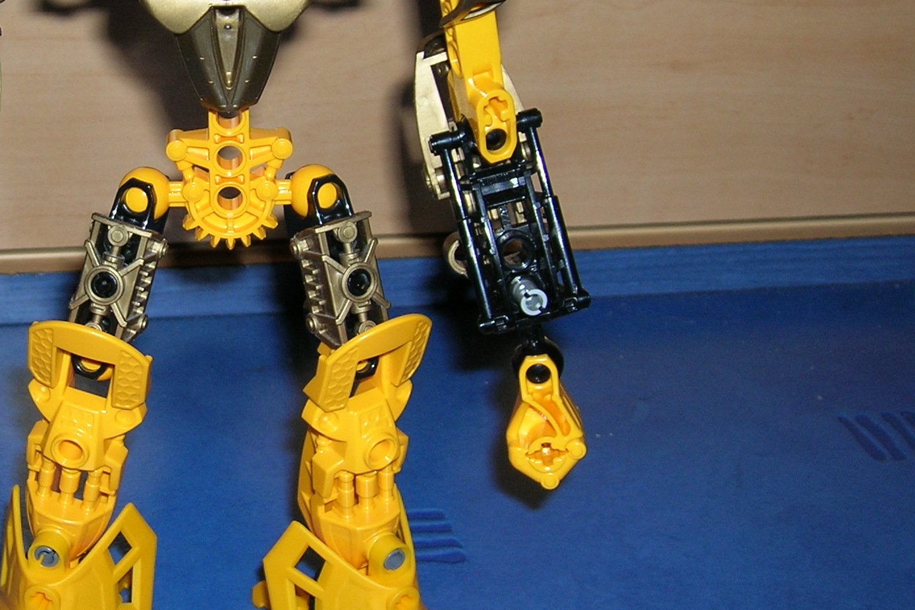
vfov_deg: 20.5
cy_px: 180
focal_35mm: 66
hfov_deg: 29.7
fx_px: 1677
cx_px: 165
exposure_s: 1/60.1
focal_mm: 5.7
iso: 50
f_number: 2.9
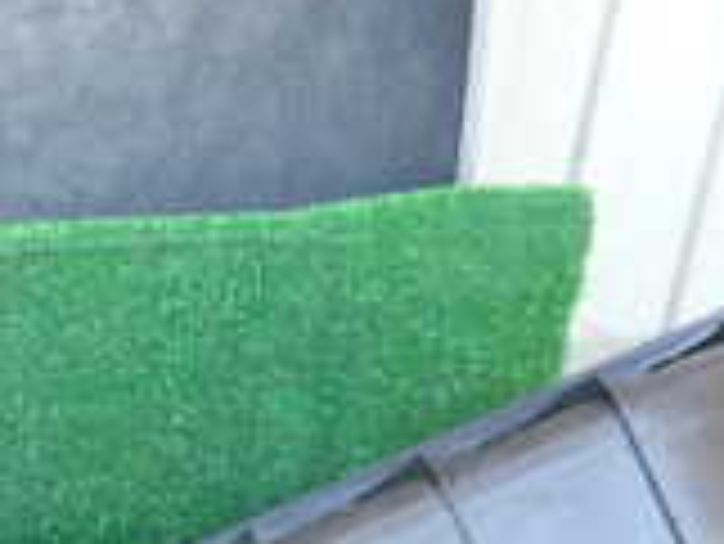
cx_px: -103
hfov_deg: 20.0
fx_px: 1947
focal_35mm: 93
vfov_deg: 15.2
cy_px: 701
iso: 200
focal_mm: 4.5
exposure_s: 1/50
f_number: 2
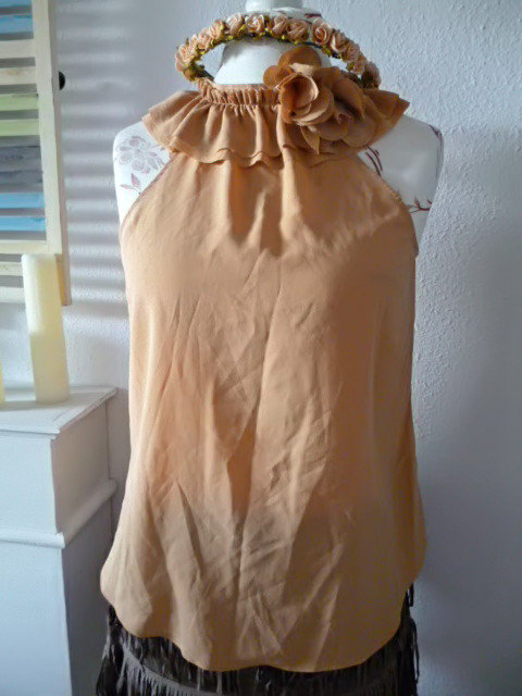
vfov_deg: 63.4
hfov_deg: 49.7
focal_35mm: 28
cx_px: 261
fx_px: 563
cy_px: 348
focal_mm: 5
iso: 800
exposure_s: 1/40
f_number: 3.1
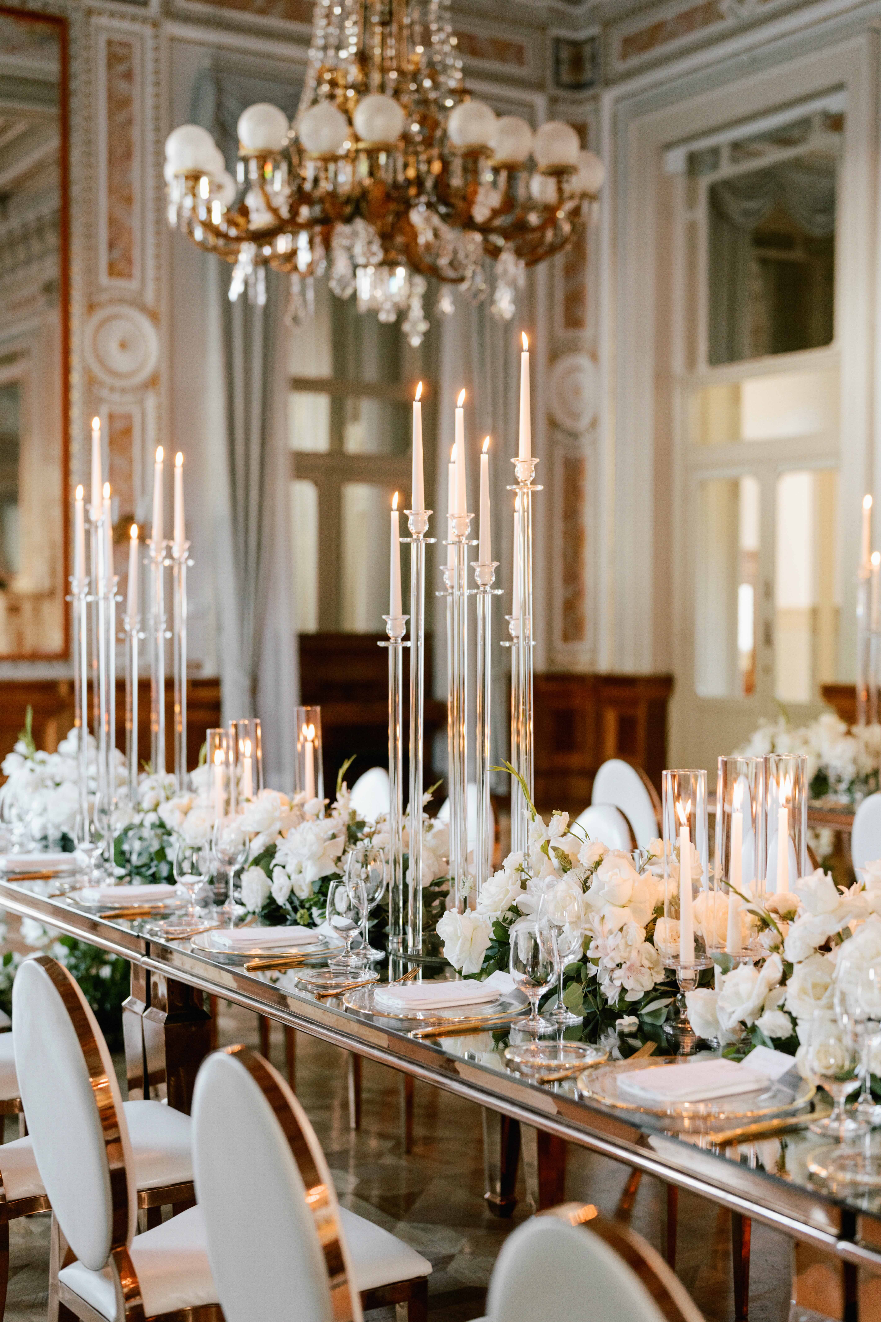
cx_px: 440
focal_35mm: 50
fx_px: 1835
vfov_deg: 39.6
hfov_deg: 27.0
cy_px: 661
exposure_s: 1/160
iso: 1000
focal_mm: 50
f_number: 2
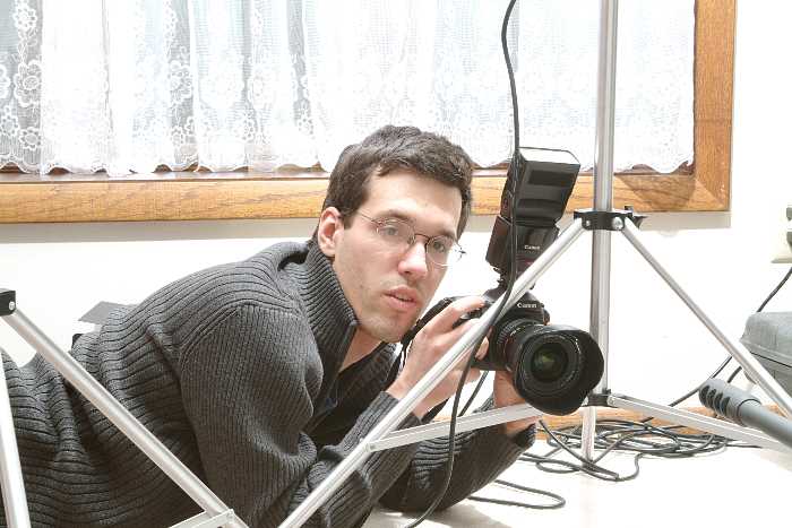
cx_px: 396
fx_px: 2310
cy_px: 264
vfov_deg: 13.0
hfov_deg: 19.5
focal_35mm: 105
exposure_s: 1/90
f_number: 13
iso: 100
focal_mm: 70
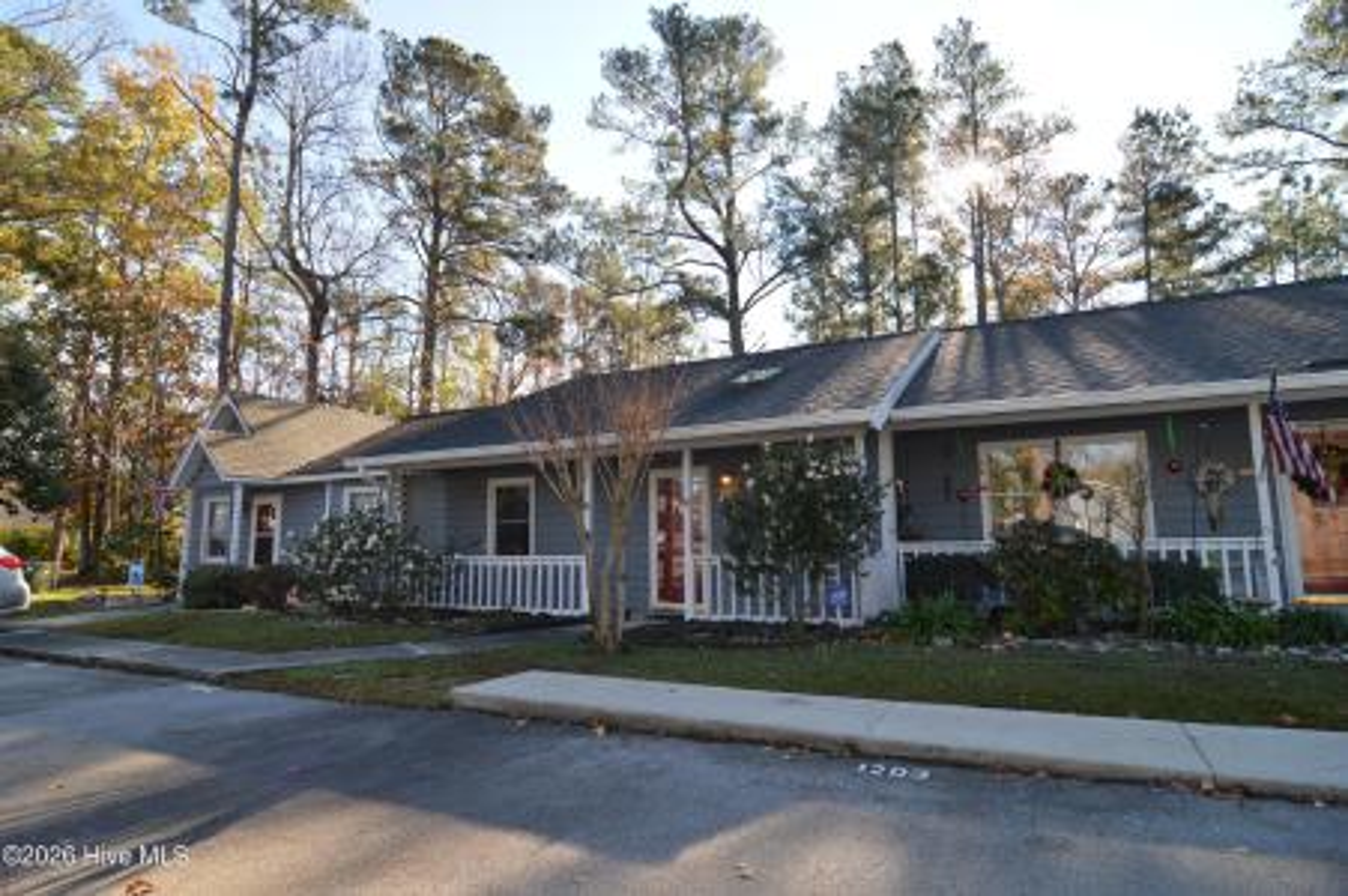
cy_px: 448
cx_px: 674
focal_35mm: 18
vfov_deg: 67.3
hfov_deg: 90.0
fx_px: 673
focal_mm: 12
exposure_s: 1/125
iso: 110
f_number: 5.6
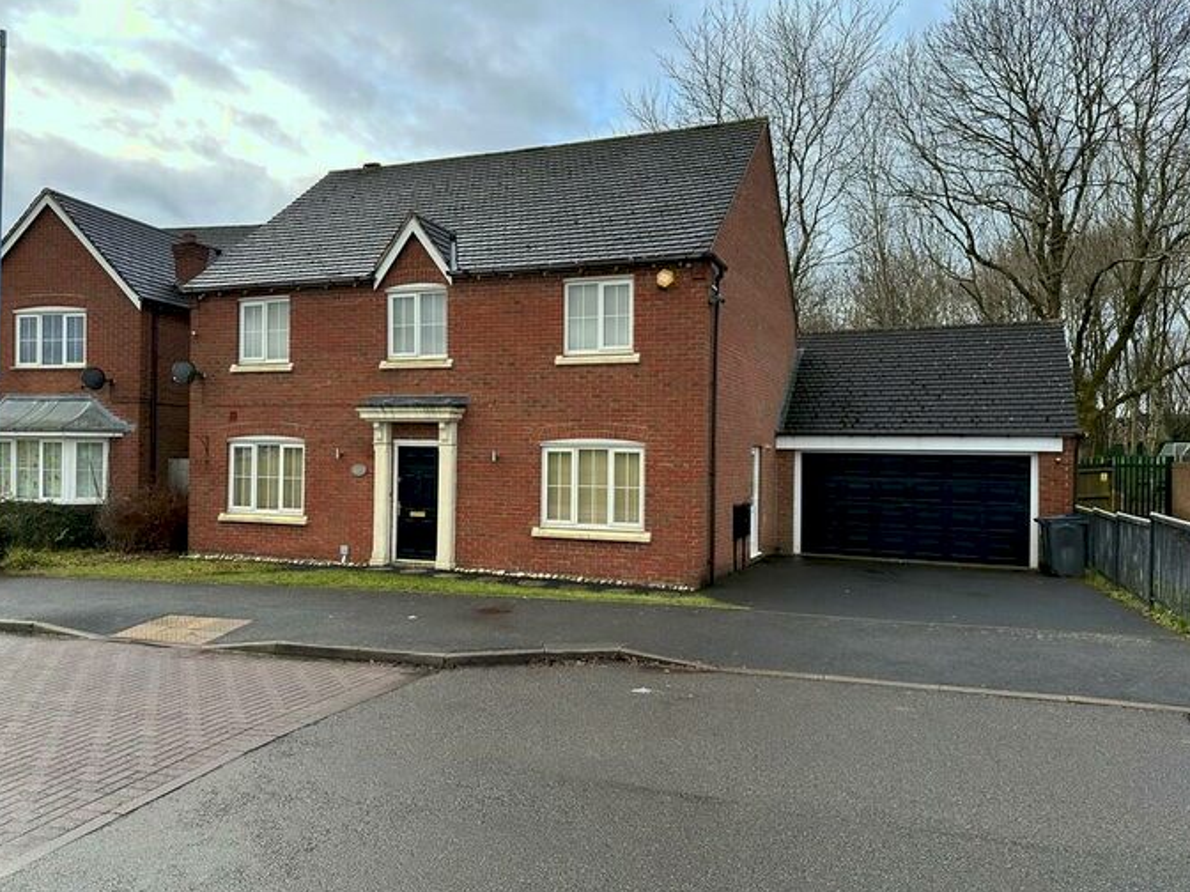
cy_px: 440
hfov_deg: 69.4
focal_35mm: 25
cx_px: 609
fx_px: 859
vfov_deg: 54.9
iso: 80
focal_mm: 6.86
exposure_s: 1/549
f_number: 1.78
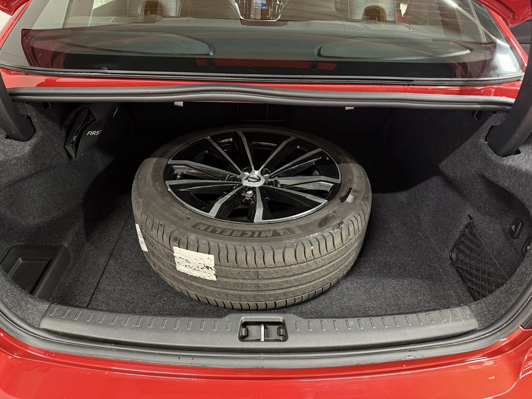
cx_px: 266
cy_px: 200
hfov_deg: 71.6
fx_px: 369
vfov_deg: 56.8
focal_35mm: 24
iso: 400
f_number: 1.78
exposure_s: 1/60
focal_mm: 6.76
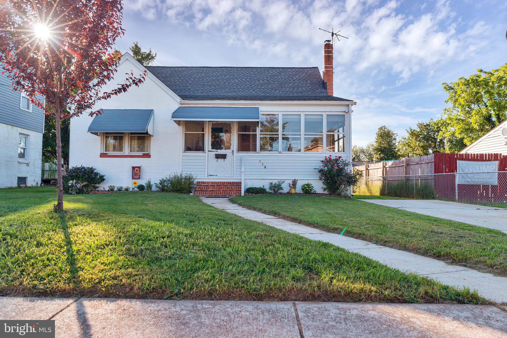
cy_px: 169
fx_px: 338
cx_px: 254
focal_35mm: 24
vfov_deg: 53.1
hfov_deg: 73.7
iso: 100
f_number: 5
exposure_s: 1/160
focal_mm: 24
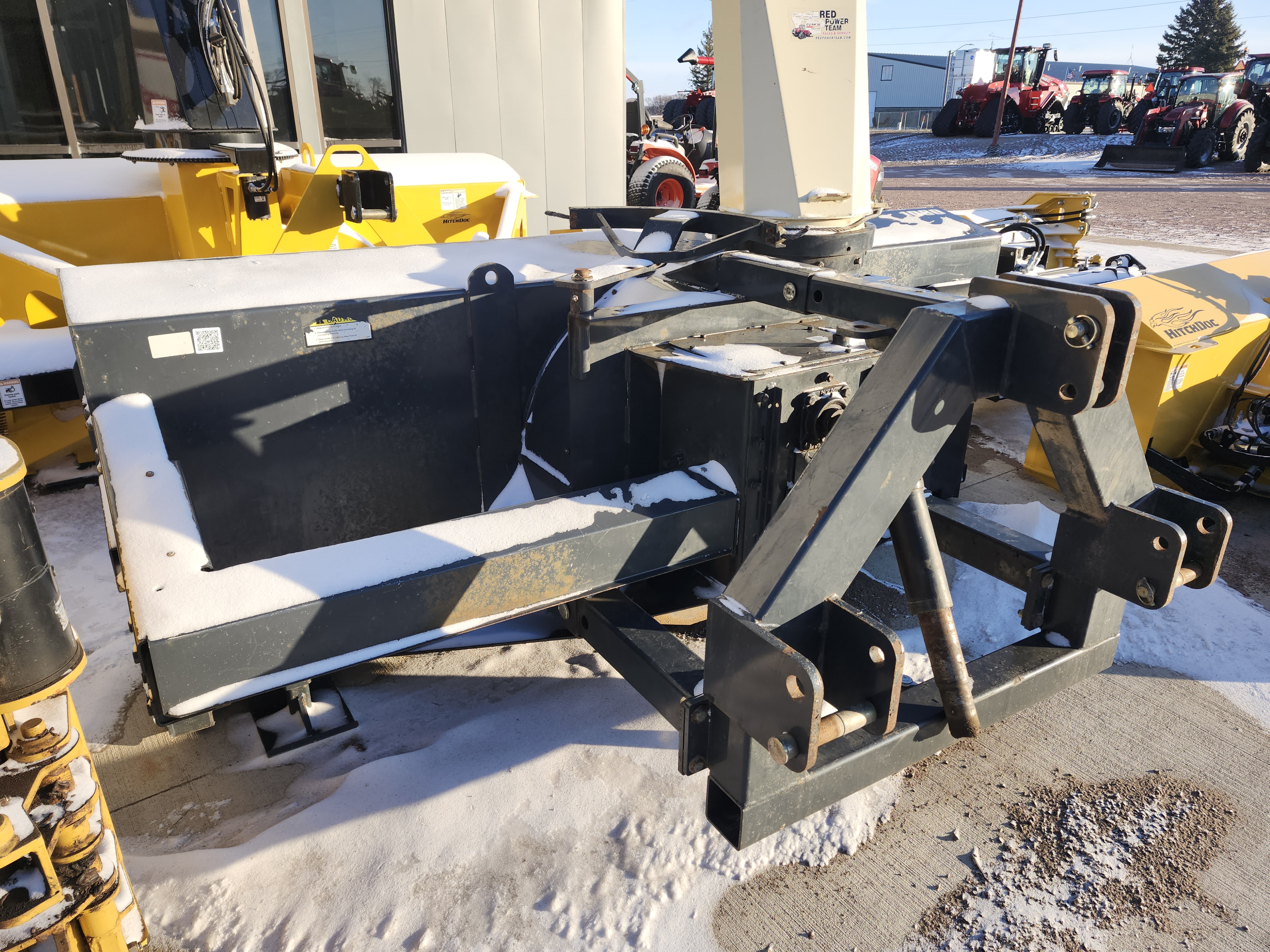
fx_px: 844
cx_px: 635
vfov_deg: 58.9
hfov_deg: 73.9
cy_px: 476
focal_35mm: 23
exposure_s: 1/479
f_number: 1.8
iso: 25
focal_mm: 5.54
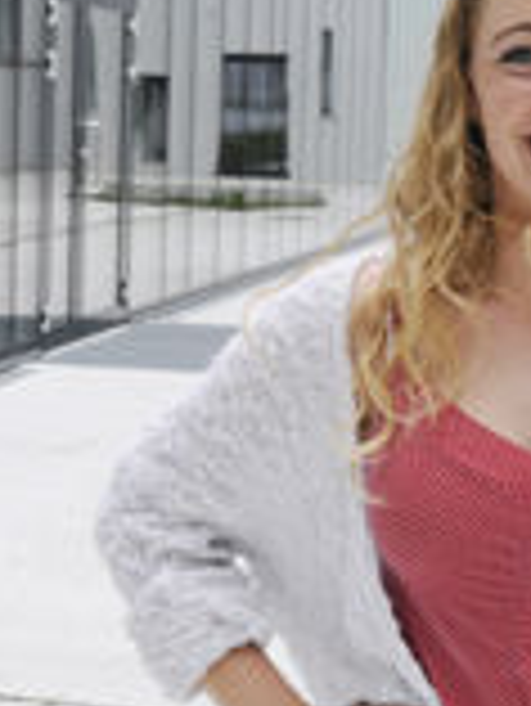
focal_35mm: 95
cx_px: 313
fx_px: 1940
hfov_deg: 15.6
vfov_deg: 20.6
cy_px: 247
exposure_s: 1/320
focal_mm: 24
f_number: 9
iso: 400
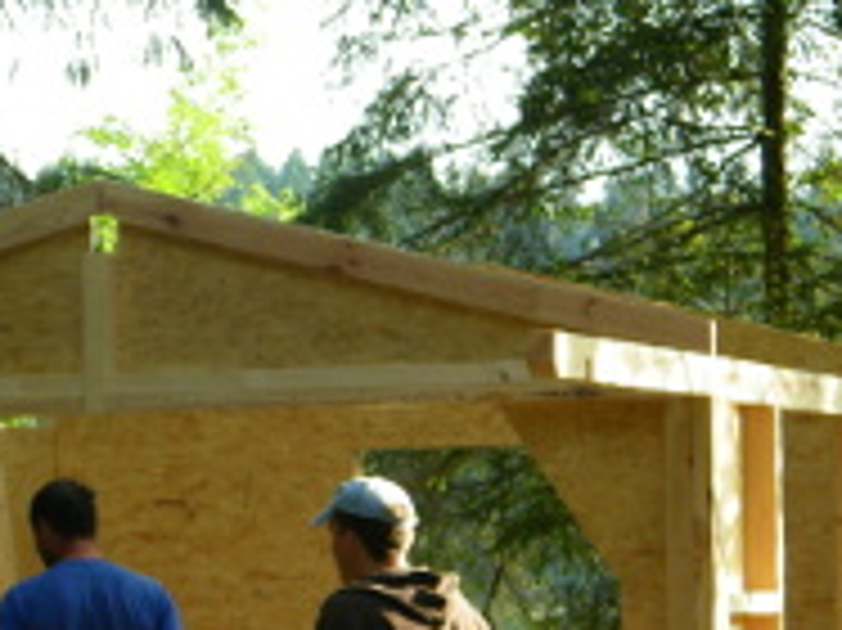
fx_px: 3743
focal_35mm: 154
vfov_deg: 9.6
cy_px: 500
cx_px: 243
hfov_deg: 12.8
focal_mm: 14.3
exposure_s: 1/100
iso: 80
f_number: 4.4
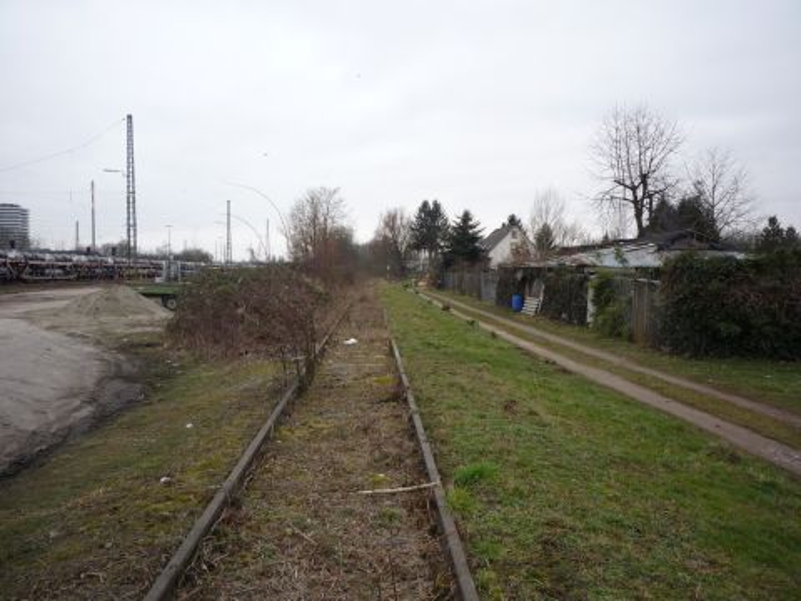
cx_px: 400
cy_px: 300
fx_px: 740
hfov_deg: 56.8
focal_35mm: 32
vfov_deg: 44.2
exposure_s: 1/125
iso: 100
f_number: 4
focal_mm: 5.2
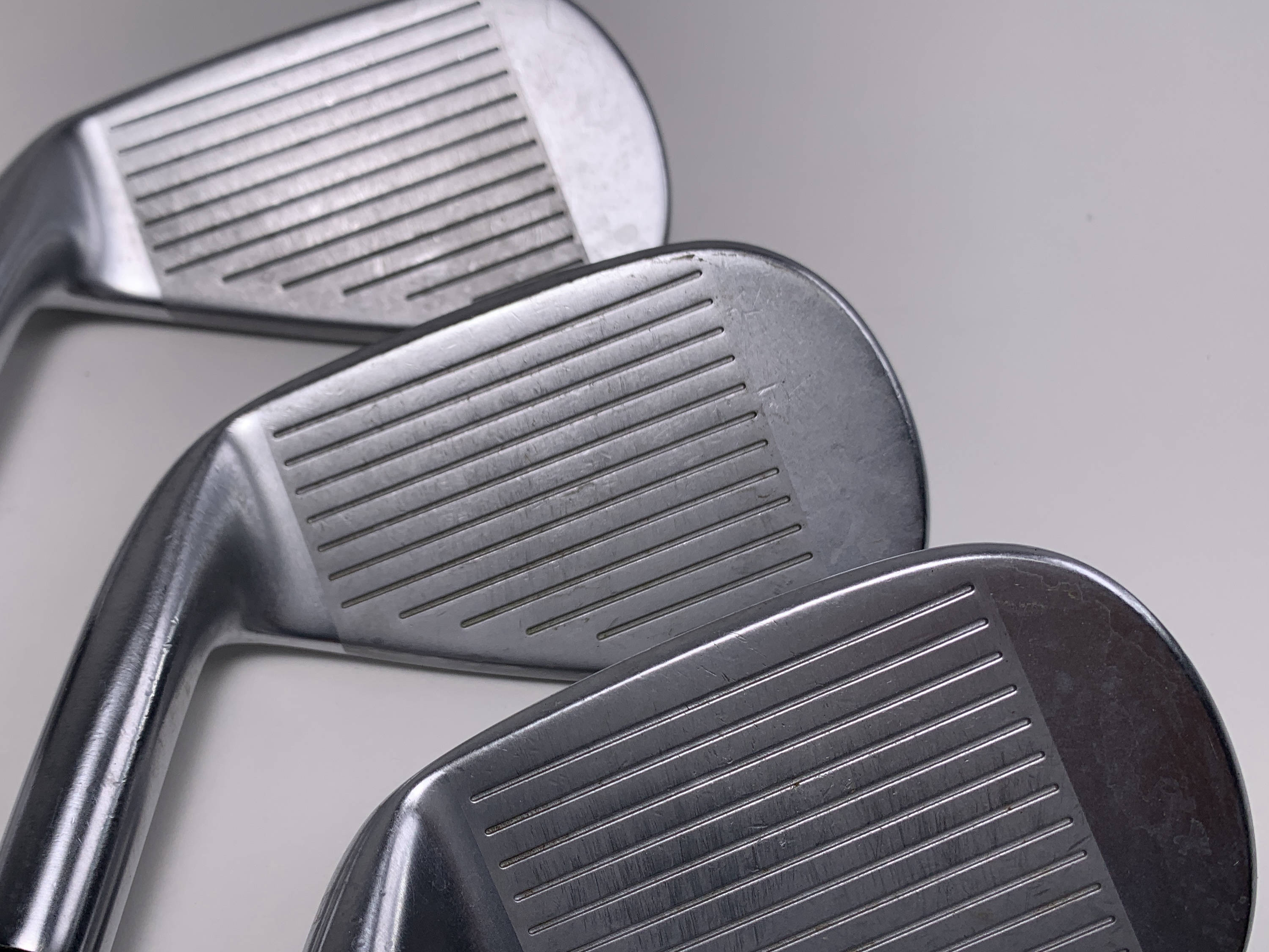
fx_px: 1283
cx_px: 494
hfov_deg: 52.2
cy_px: 535
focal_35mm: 35
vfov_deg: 40.6
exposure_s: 1/605
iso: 25
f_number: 1.8
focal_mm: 4.25
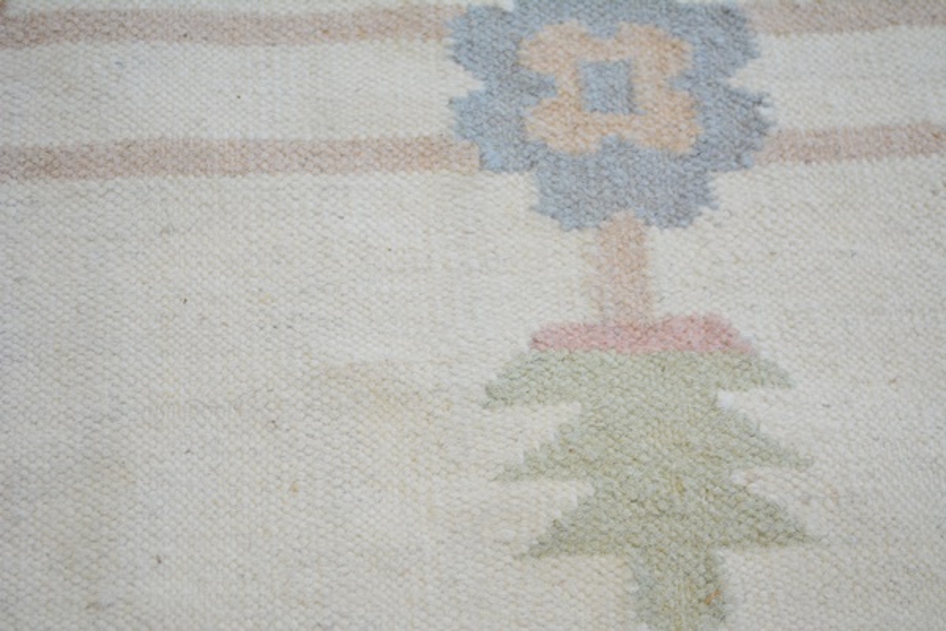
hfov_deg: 28.1
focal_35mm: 72
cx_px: 473
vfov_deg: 18.9
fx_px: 1892
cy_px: 316
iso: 280
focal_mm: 48
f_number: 5.6
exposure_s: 1/125
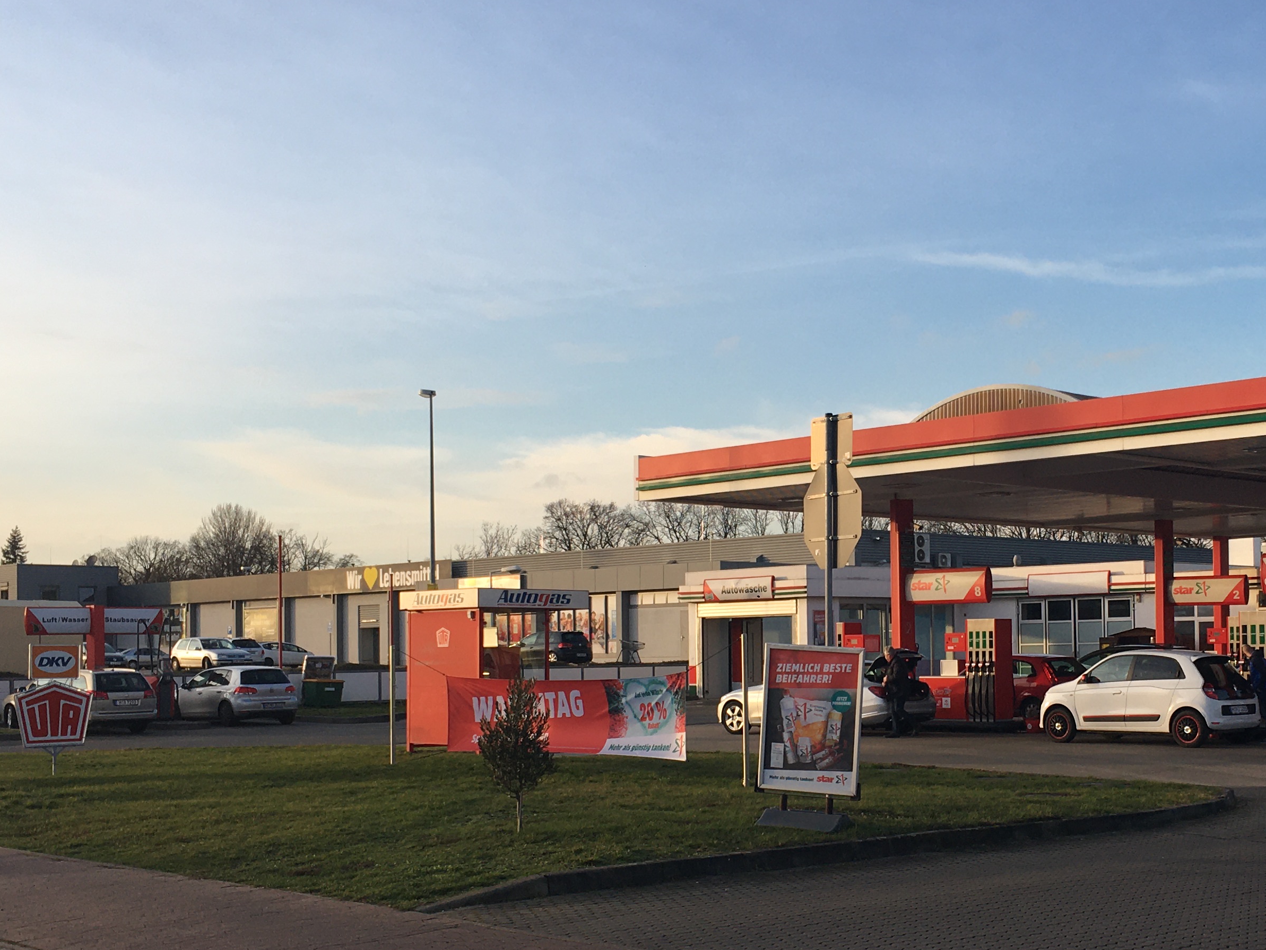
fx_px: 1792
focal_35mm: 49
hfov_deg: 38.5
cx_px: 847
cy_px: 628
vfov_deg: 29.5
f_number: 2.2
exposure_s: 1/490
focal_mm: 4.15
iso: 25
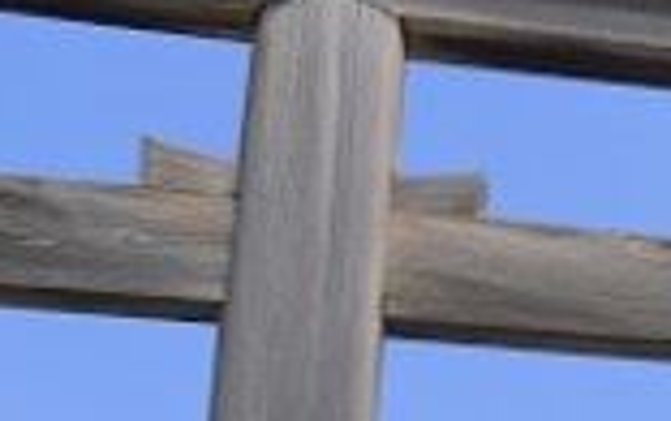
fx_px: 2381
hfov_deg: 15.3
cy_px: 668
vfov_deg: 9.8
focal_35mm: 130
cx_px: 852
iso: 160
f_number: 8
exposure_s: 1/640
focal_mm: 15
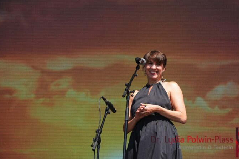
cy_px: 74
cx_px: 134
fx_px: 1049
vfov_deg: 8.7
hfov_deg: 13.0
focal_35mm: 158
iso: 100
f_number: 6.3
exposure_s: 1/250
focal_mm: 92
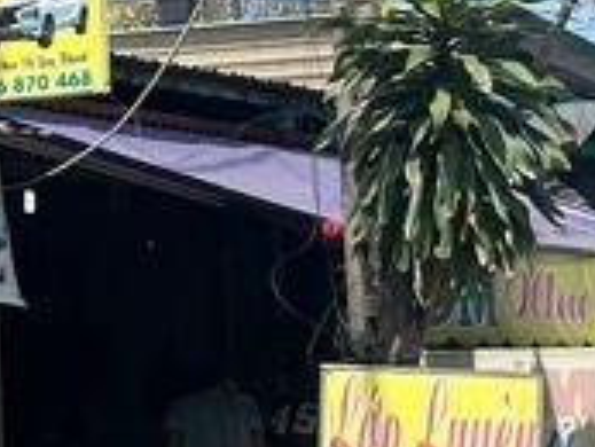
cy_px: 186
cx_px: -1021
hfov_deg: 10.8
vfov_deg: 10.5
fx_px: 2442
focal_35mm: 142
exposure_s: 1/2967
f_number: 1.78
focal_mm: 6.86
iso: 80
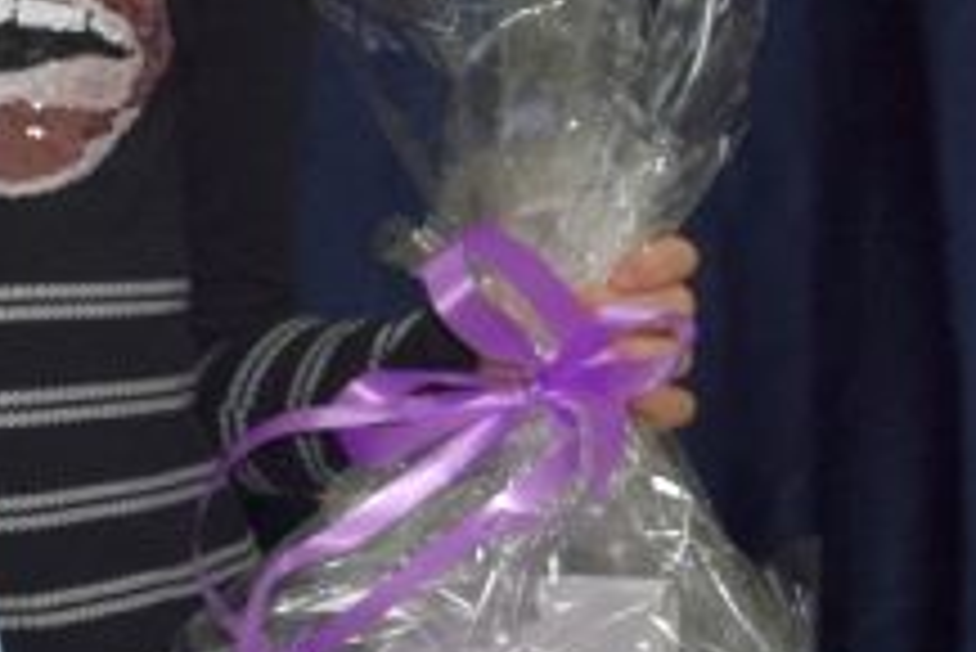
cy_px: -52
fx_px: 6131
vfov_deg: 6.1
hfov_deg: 8.6
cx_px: -1048
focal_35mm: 226
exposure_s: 1/100
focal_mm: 32
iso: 800
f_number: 5
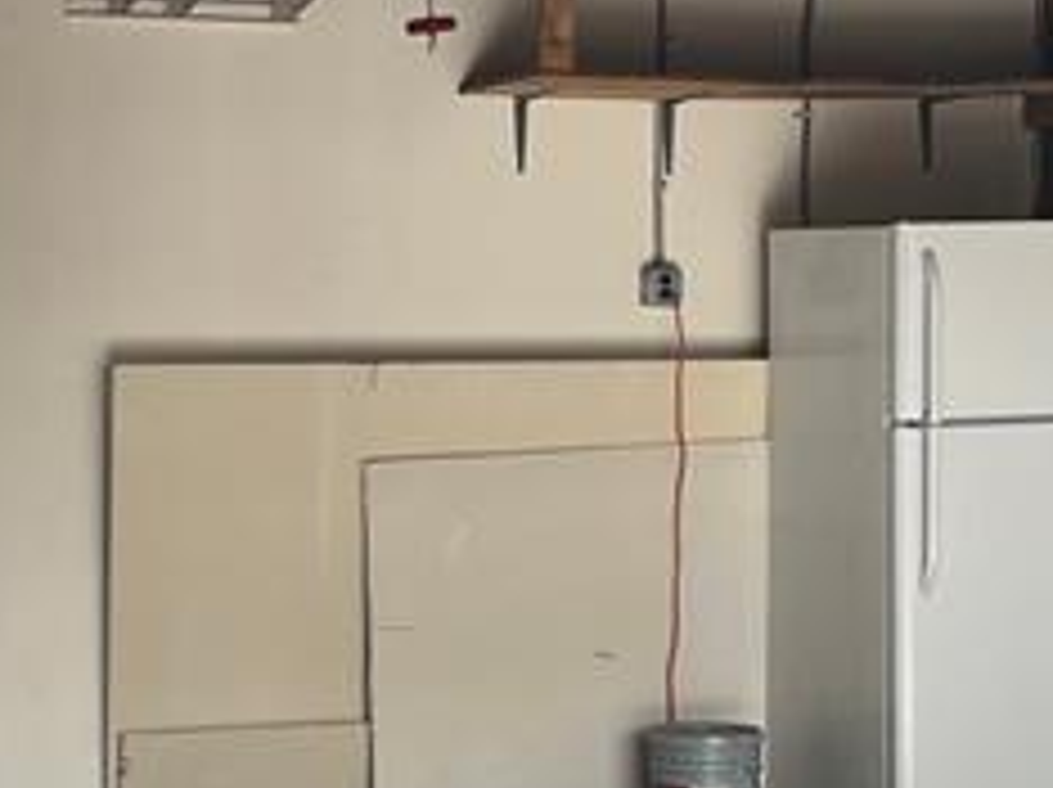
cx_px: 450
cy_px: 682
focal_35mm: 114
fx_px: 3464
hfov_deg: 17.3
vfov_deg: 12.9
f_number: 1.6
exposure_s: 1/1252
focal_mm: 5.1
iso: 50
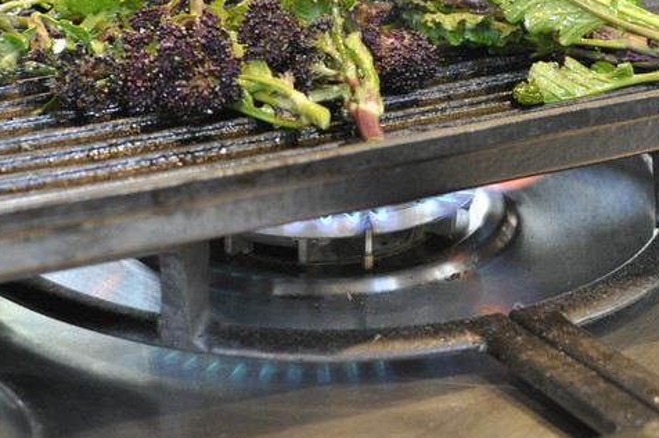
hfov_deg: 17.3
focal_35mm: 118
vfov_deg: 11.5
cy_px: 42
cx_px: 269
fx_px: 2159
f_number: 4
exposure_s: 1/60
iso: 800
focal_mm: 35
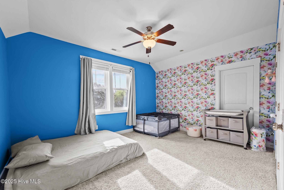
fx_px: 110
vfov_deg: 81.2
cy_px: 95
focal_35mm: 14
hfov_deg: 104.3
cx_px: 142
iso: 640
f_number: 7.1
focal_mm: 14
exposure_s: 1/15
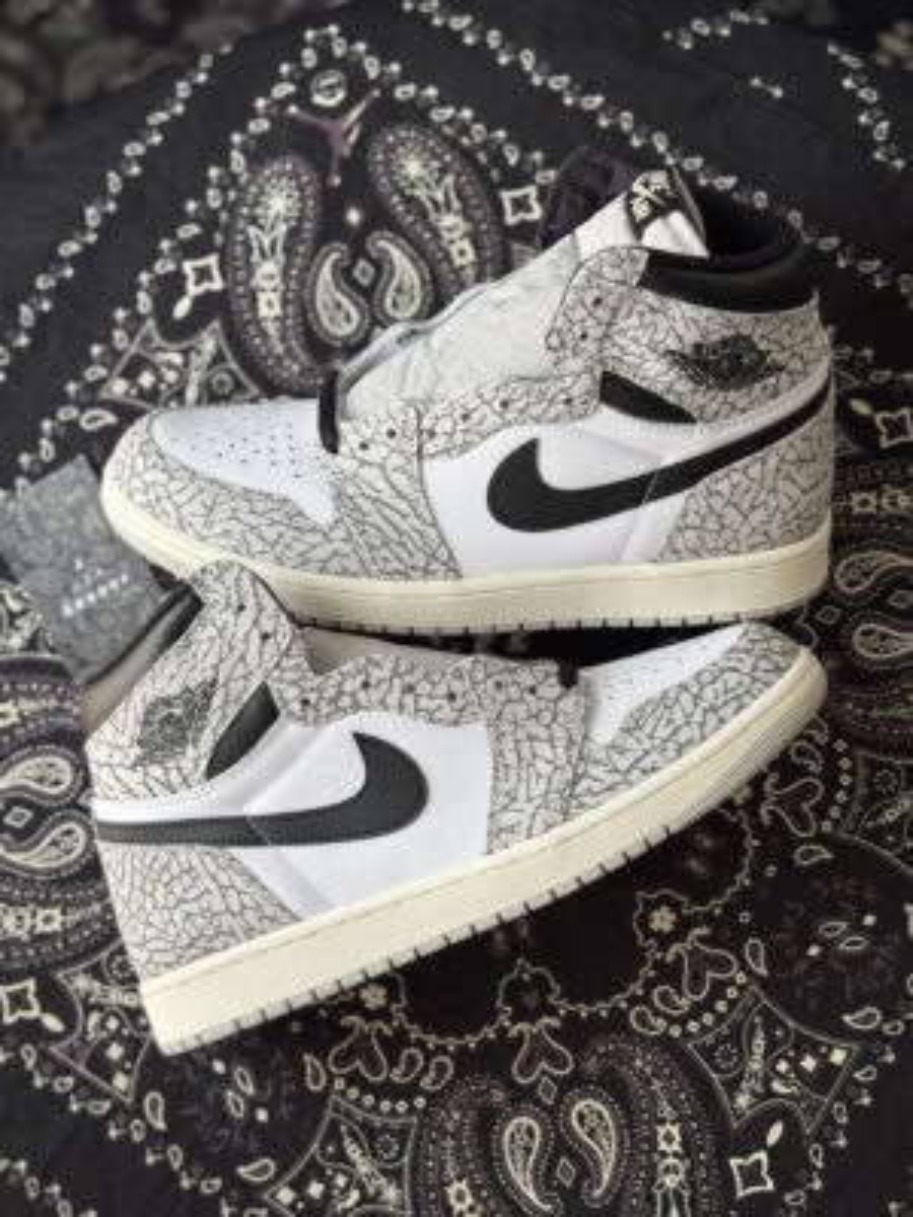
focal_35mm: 52
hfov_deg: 28.0
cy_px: 608
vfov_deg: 36.8
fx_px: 1829
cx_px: 456
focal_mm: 5.96
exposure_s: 1/122
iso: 25
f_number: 1.6
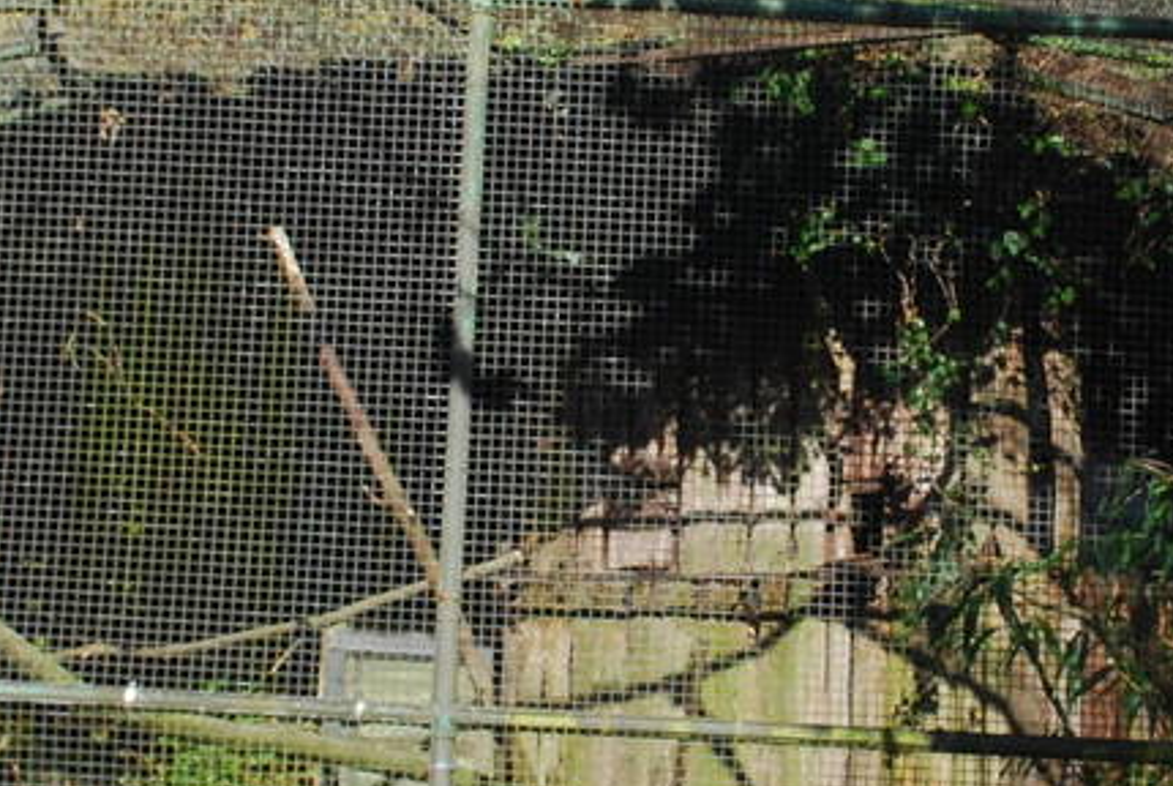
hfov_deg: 15.3
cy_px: 343
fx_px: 4372
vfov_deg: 10.3
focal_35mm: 134
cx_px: 712
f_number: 8
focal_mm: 24
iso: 400
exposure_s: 1/500
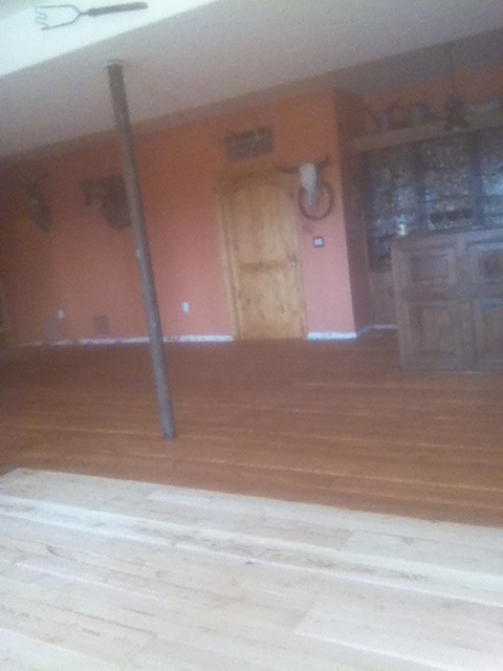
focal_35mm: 35
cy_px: 336
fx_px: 678
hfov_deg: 40.7
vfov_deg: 52.6
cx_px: 252
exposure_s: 1/30
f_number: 2.4
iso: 125
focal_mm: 3.85
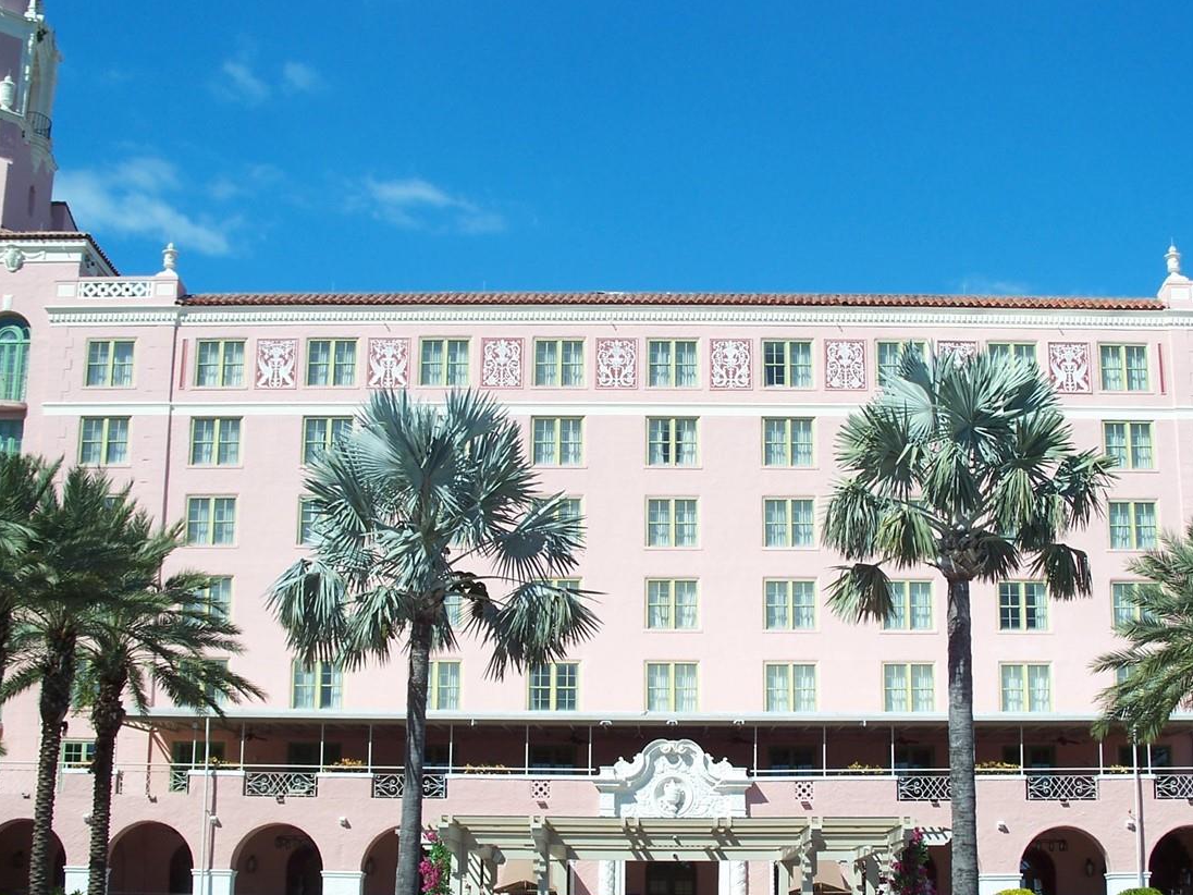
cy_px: 564
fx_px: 1861
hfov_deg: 35.5
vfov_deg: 26.9
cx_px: 657
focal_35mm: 54
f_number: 4
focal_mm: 7.8
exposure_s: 1/640
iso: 64
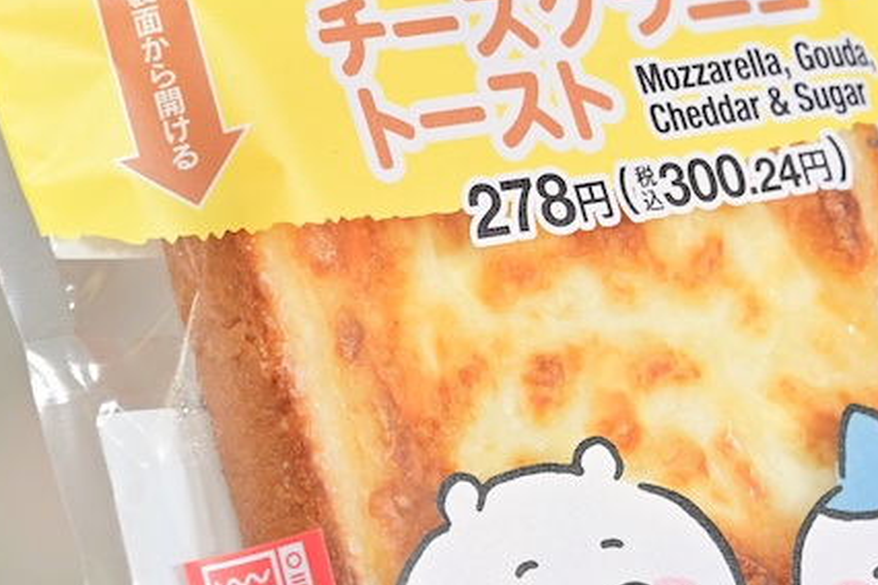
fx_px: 8584
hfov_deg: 5.9
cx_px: 544
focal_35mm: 352
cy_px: 349
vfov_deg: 3.9
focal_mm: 150
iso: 6400
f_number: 8
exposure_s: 1/250
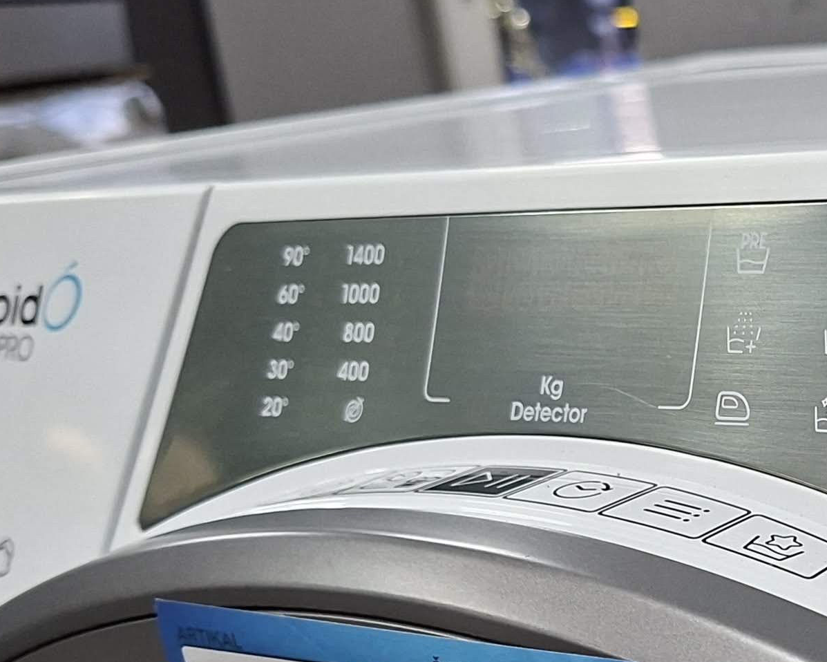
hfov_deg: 22.9
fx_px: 1836
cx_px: 1042
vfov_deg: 20.1
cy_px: 592
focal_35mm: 75
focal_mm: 5.54
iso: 200
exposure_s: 1/50
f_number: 1.8
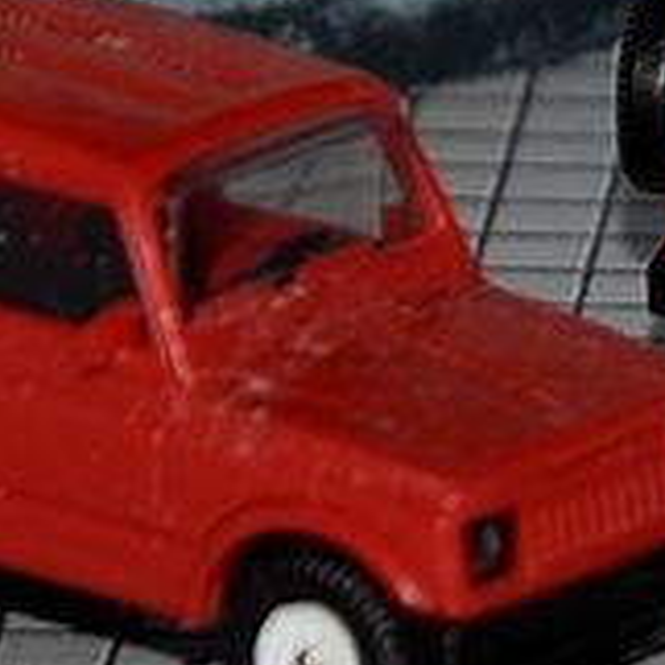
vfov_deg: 2.9
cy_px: -12
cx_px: 1190
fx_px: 13158
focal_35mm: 605
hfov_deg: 2.9
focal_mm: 85
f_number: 8
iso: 100
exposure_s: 1/125
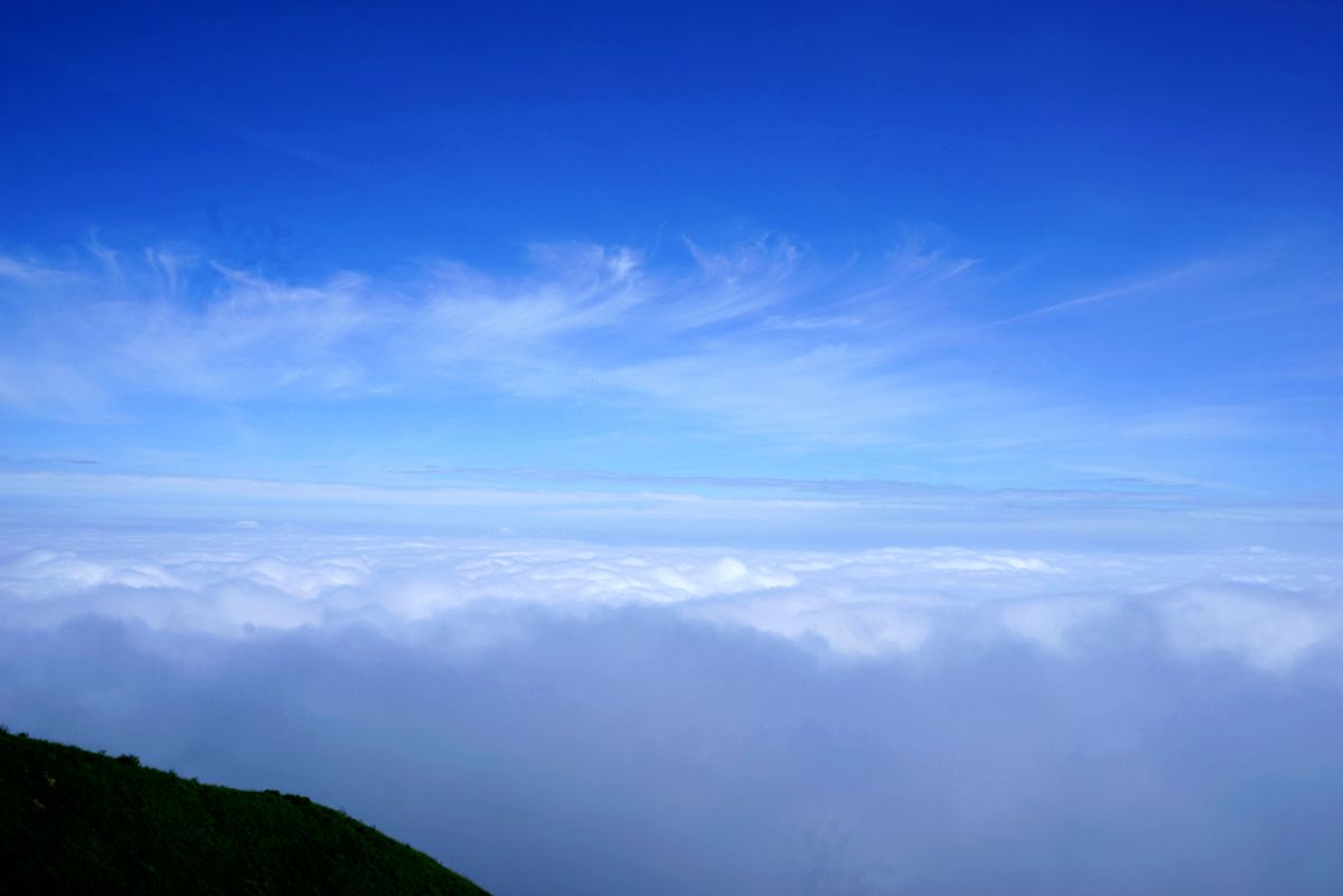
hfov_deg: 57.2
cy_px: 448
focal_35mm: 33
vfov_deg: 40.0
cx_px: 672
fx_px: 1231
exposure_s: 1/640
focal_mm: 33
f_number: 10
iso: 100
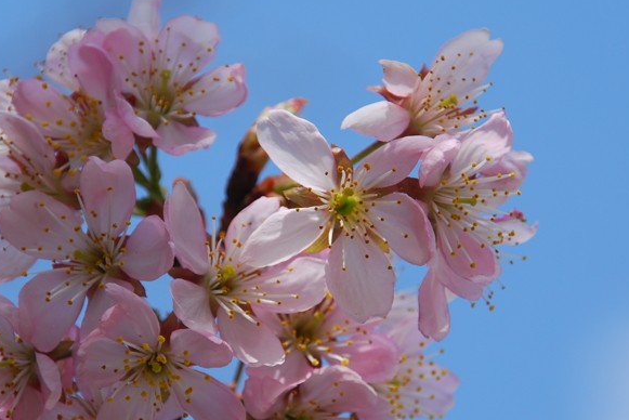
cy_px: 237
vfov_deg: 2.6
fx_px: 9247
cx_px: 262
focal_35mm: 529
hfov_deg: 3.9
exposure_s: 1/250
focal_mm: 200
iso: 100
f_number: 6.3
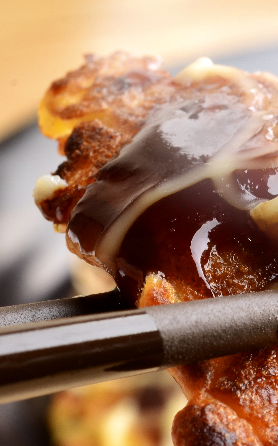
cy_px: 284
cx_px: 521
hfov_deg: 5.9
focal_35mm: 219
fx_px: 2656
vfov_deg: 9.6
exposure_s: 1/125
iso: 100
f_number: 19
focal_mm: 60
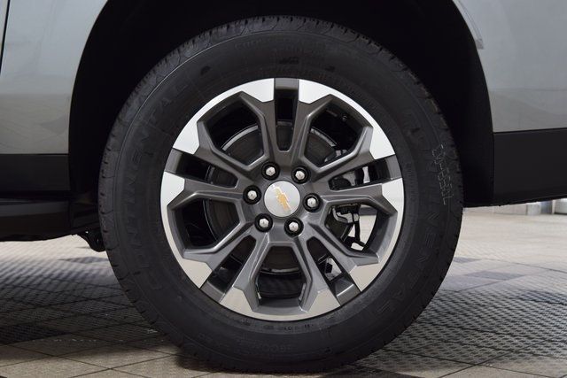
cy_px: 189
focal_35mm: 60
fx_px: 945
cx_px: 284
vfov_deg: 22.6
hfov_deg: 33.4
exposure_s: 1/15
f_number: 6.3
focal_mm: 40
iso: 800
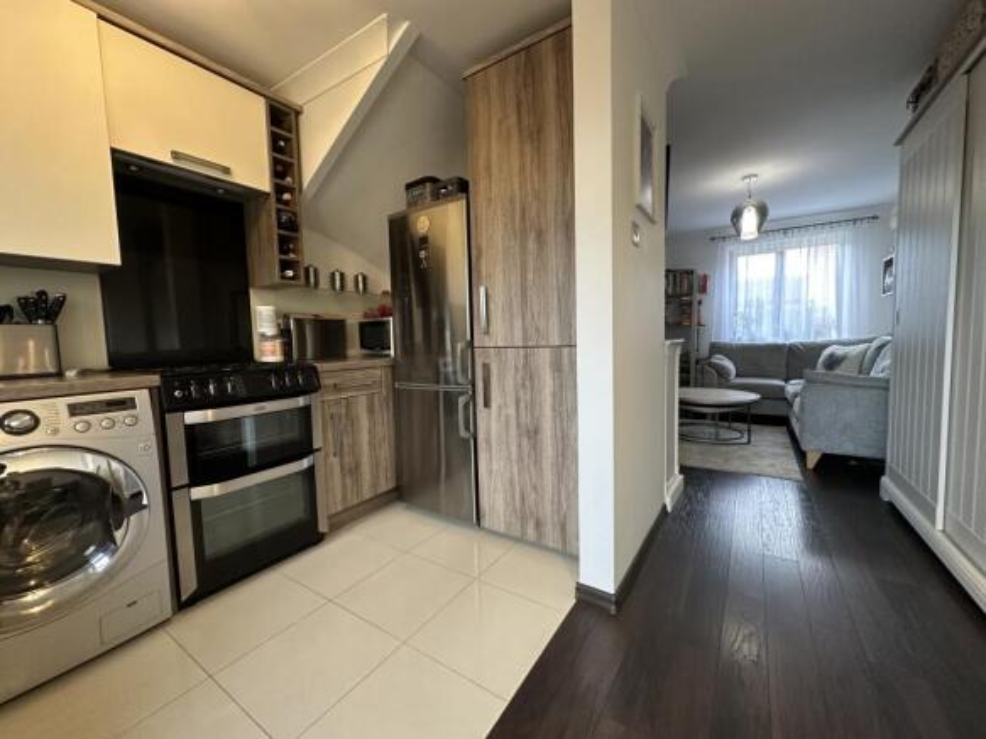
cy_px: 370
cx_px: 493
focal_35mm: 14
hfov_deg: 102.1
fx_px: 399
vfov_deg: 85.7
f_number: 2.2
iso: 200
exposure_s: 1/50
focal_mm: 2.22
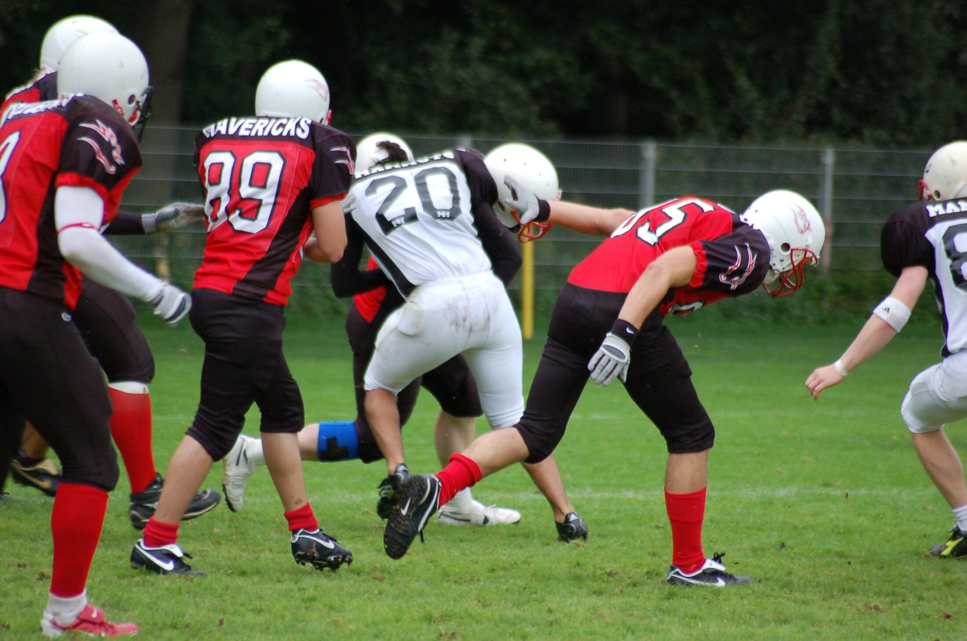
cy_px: 320
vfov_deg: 3.4
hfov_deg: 5.1
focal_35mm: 405
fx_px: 10858
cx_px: 484
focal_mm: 270
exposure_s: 1/500
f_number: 5.6
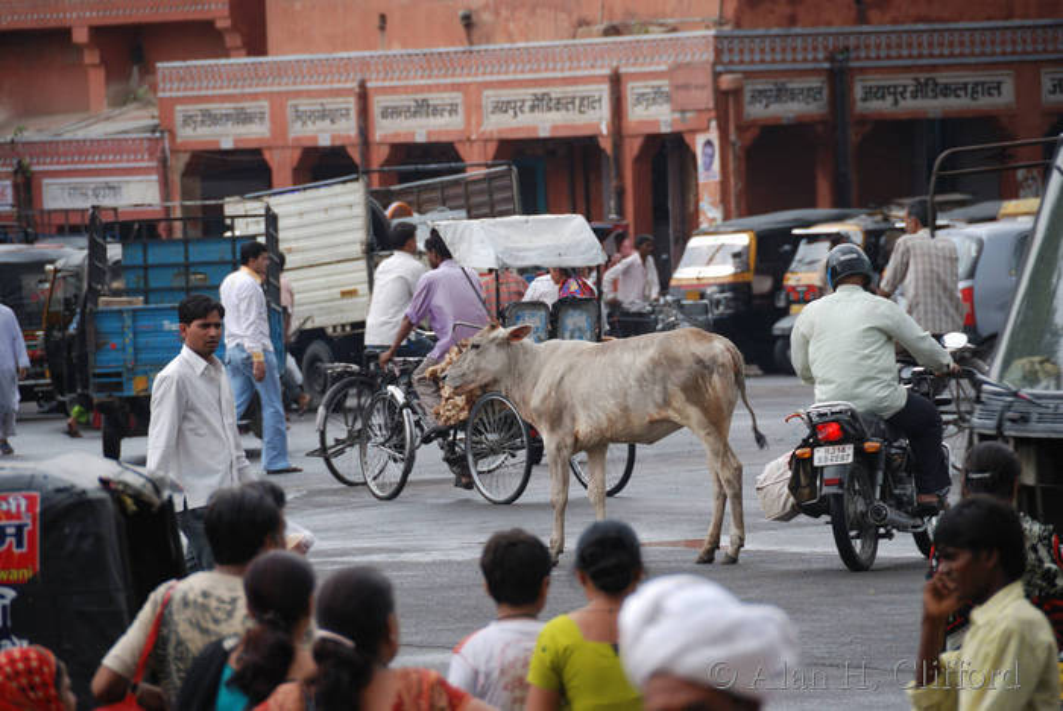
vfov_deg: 4.6
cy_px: 356
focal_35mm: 300
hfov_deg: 6.9
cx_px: 532
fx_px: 8865
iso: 200
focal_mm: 200
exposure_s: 1/160
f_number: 5.6
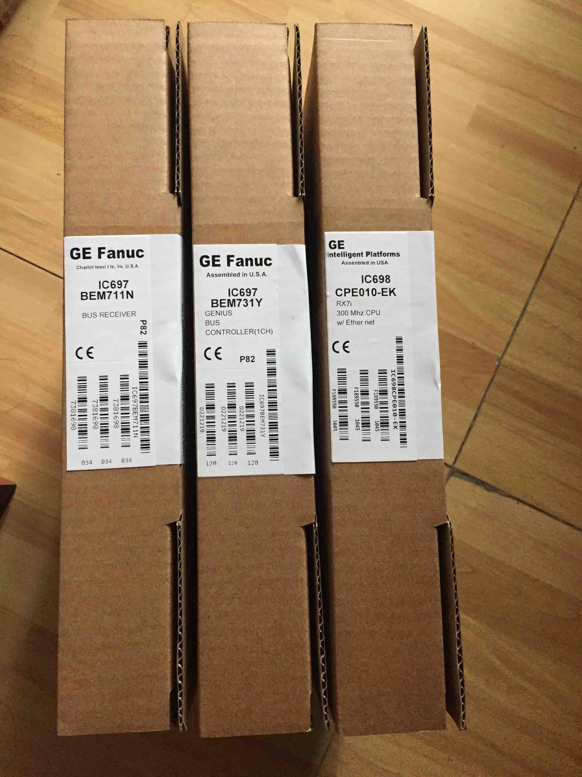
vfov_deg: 61.7
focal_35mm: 29
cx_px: 291
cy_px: 388
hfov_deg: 48.2
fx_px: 650
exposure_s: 1/33
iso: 250
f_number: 2.2
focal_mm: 4.15
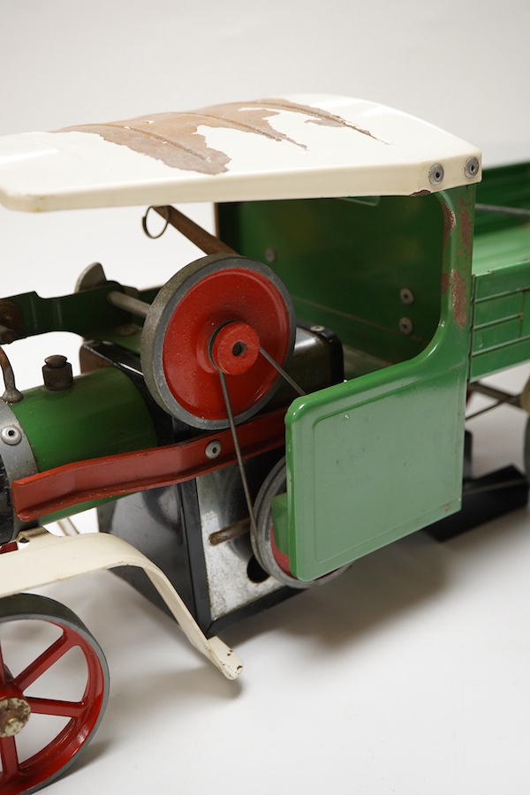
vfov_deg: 43.6
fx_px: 994
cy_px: 398
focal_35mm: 45
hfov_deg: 29.9
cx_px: 265
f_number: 7.1
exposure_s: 1/125
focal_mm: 30
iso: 1250
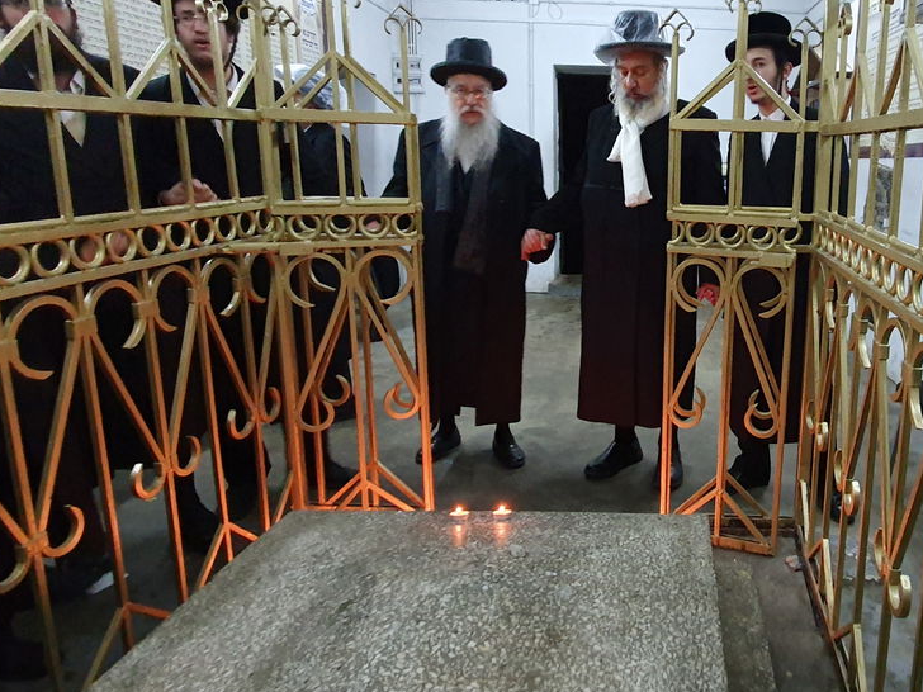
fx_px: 667
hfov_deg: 66.1
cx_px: 666
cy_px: 308
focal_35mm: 25
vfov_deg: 54.8
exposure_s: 1/33
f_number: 2.2
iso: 500
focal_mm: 1.8
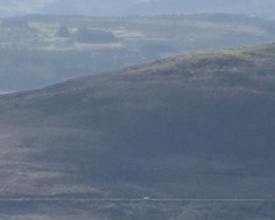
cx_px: 800
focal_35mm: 503
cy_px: 556
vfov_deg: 3.0
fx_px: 4092
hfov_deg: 3.8
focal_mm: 70
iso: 800
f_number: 13
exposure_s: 1/1000
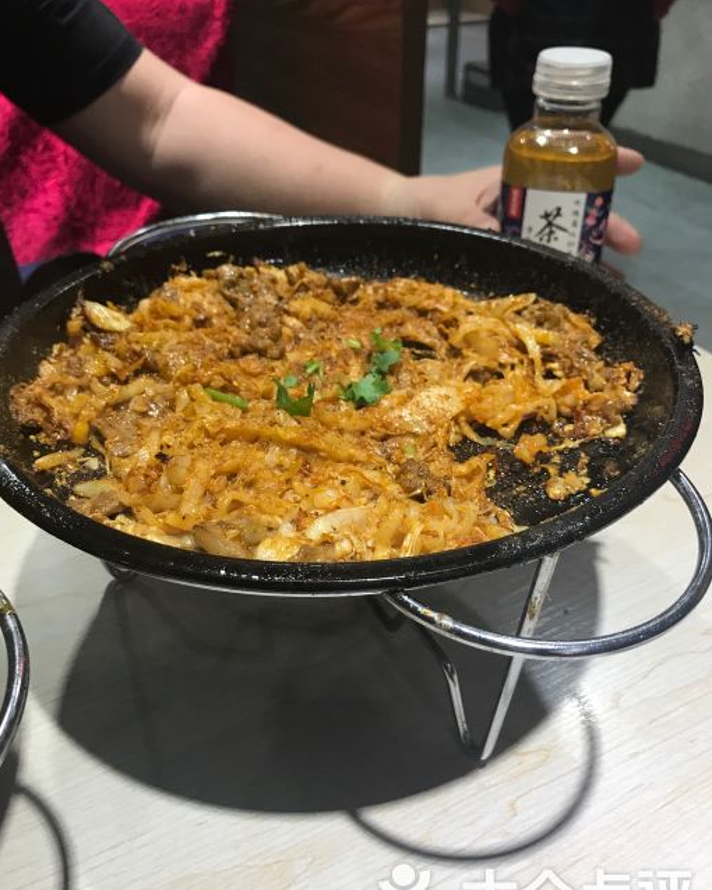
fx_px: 791
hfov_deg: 48.5
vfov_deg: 58.7
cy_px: 481
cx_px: 362
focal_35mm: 30
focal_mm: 3.99
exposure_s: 1/33
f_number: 1.8
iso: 40
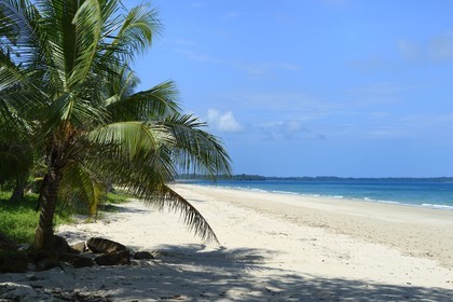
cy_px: 151
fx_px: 604
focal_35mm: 48
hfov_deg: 41.1
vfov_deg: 28.1
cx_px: 226
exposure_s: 1/200
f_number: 10
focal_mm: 48
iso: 100
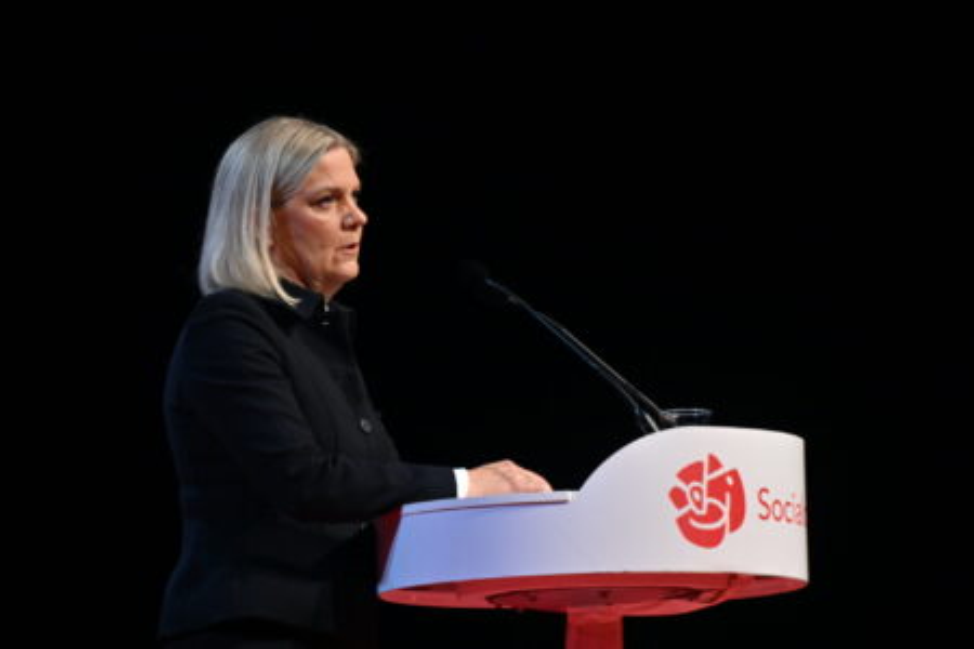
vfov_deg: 4.6
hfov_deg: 6.9
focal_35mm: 300
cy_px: 324
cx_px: 487
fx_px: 8116
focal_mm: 200
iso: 500
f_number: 2.8
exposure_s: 1/200
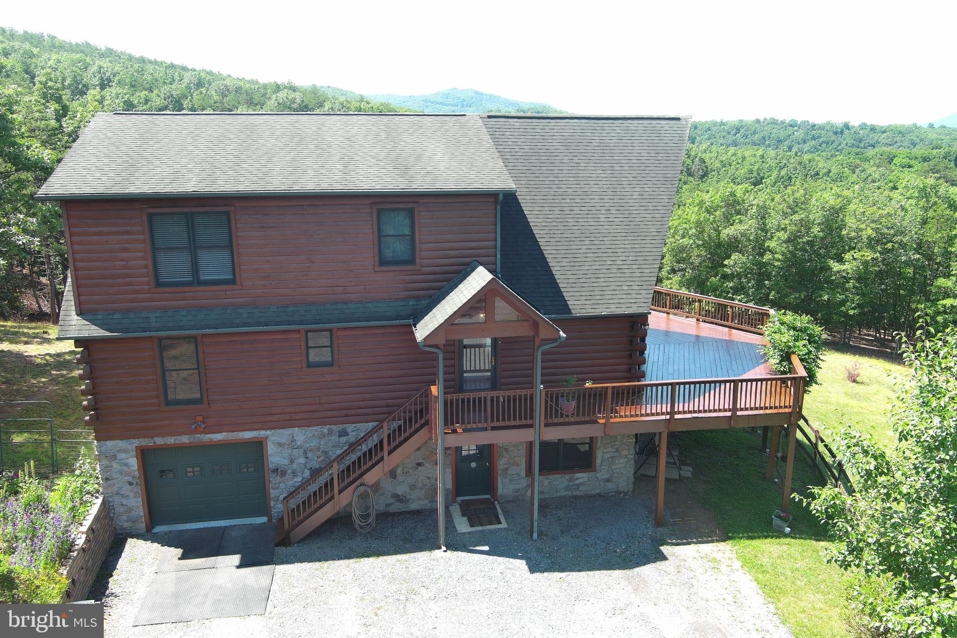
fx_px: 771
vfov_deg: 45.0
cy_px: 319
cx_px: 478
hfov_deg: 63.7
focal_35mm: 29
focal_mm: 10.57
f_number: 2.8
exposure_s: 1/252
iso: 100
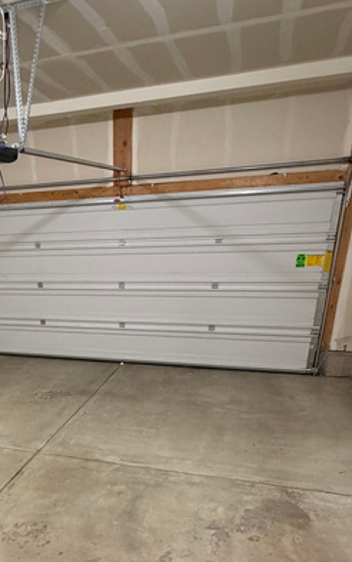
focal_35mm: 29
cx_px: 77
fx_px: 445
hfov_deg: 41.6
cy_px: 409
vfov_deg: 61.6
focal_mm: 2.22
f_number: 2.2
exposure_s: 1/60
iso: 250
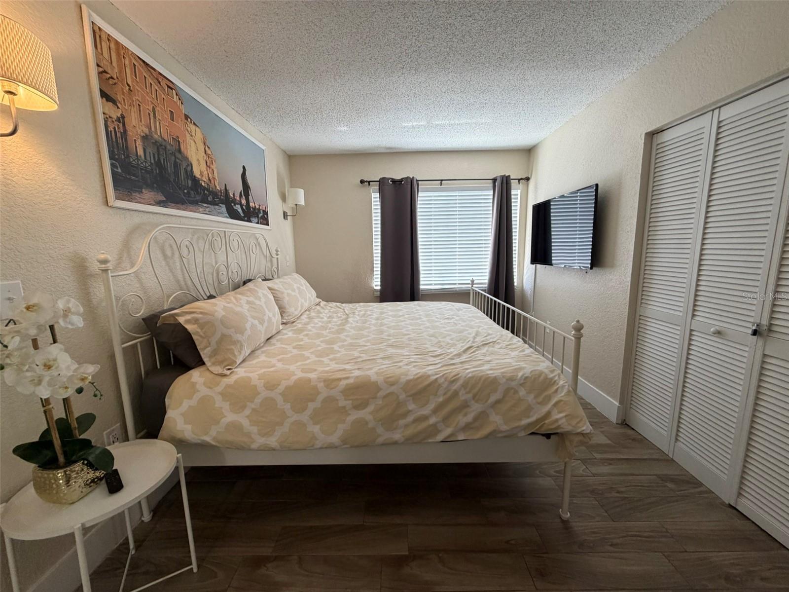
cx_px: 394
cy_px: 296
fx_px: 319
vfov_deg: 85.7
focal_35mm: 14
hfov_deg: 102.1
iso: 250
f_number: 2.2
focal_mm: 2.22
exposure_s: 1/120
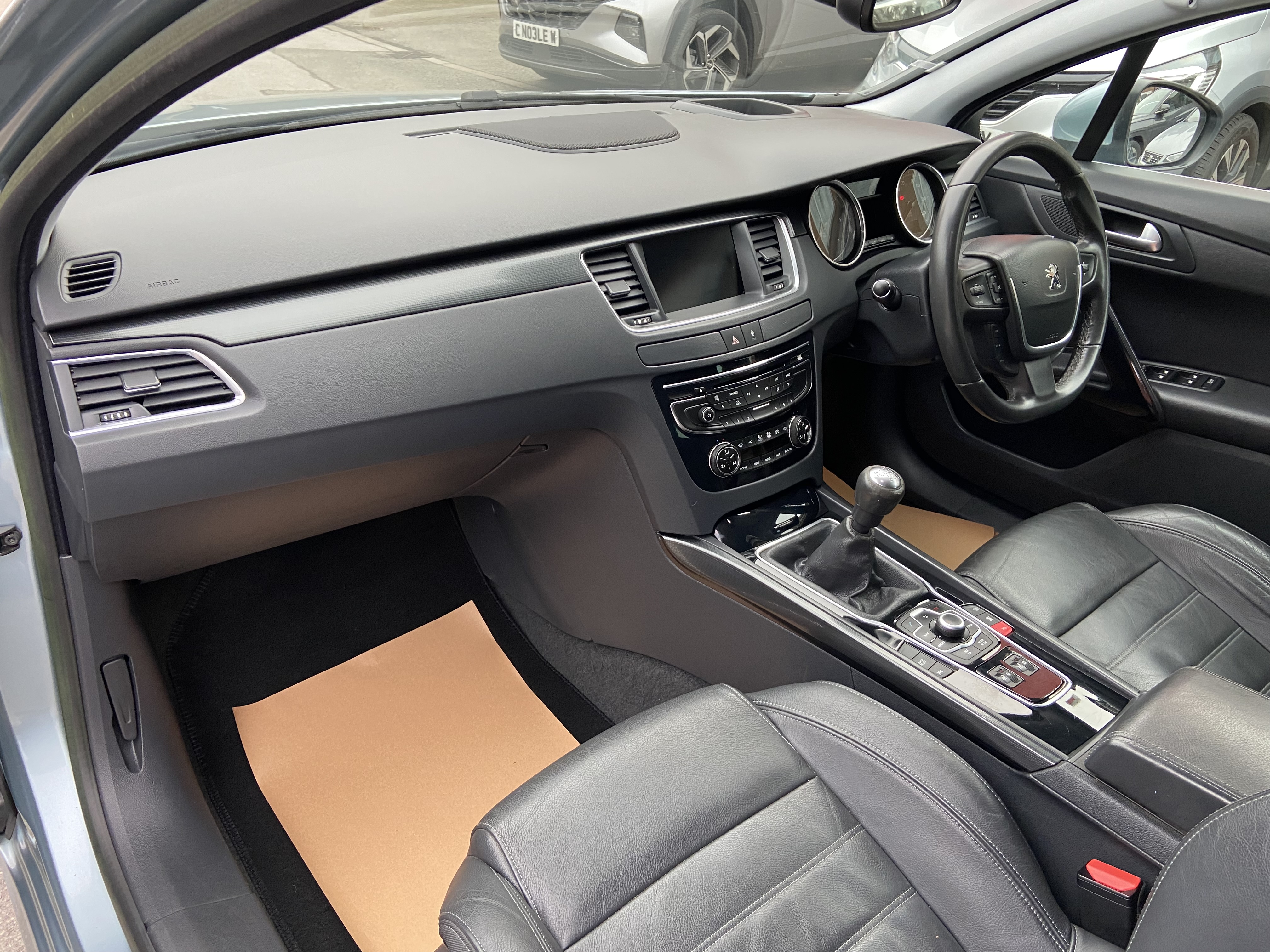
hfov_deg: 67.3
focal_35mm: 26
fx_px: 954
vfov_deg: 53.1
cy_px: 476
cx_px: 635
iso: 125
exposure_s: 1/86
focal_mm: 4.25
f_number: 1.8
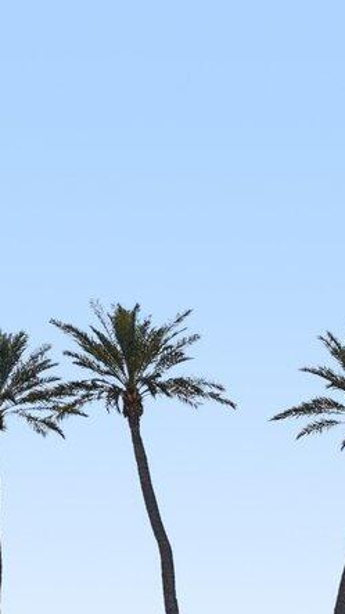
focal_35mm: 150
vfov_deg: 13.7
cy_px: 852
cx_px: 863
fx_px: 2441
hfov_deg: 7.5
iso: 400
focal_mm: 31
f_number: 8
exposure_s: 1/2000
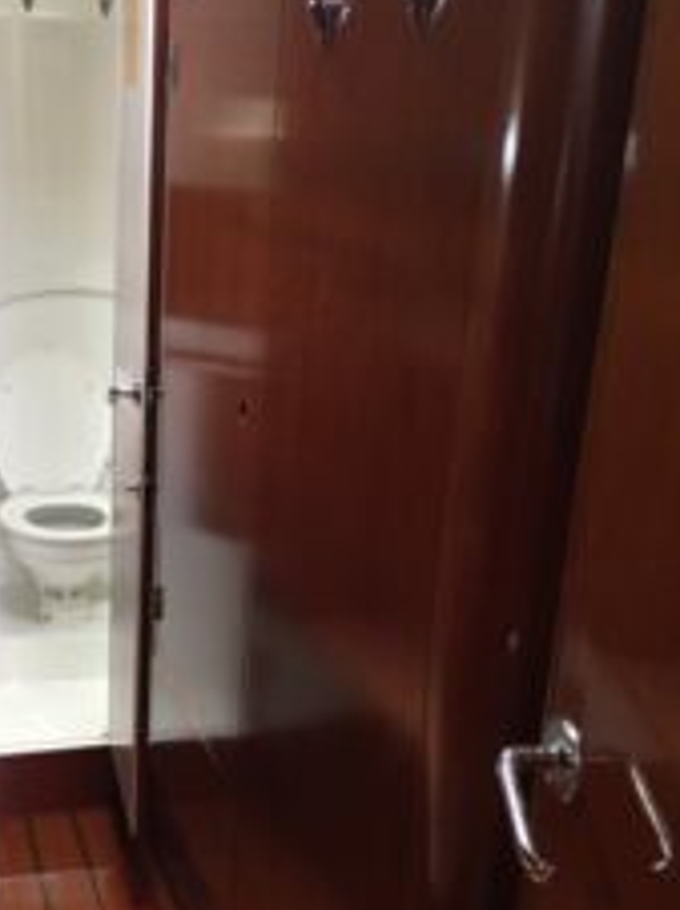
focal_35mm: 45
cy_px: 556
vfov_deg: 41.9
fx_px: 1181
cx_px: 155
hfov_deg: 31.4
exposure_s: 1/33
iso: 200
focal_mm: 4.15
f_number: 2.2
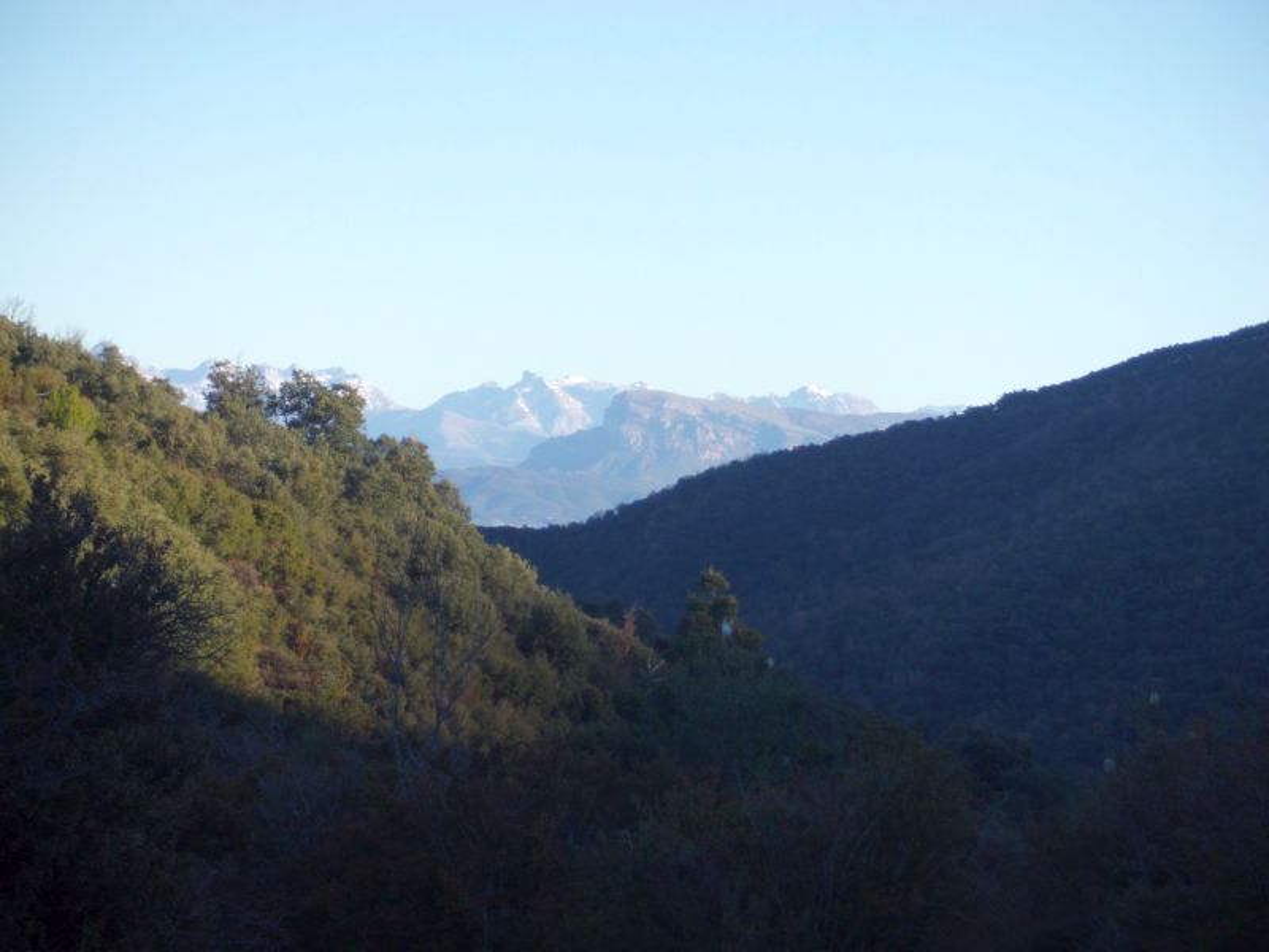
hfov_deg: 17.6
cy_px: 476
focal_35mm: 112
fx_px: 4106
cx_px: 634
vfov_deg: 13.2
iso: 100
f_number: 6
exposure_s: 1/160
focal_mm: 20.1
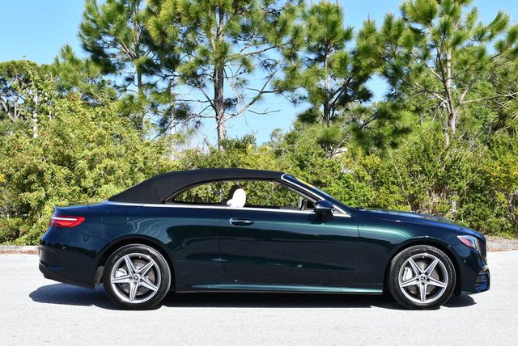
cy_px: 173
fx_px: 864
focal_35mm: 60
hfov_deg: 33.4
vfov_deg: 22.7
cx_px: 259
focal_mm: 30
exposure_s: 1/250
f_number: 8
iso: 180
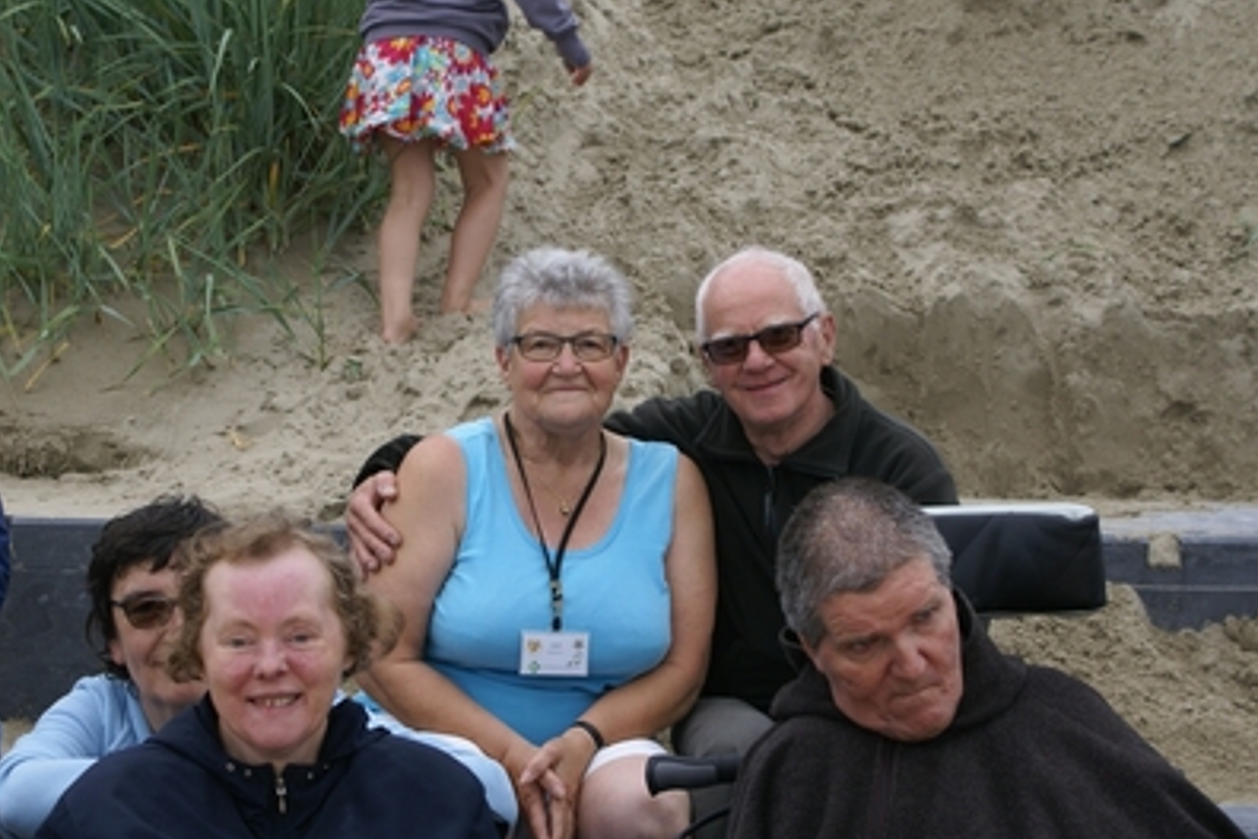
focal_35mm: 91
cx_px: 543
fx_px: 3180
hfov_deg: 22.4
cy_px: 435
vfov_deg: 15.0
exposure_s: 1/125
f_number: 5.6
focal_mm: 40
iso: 100
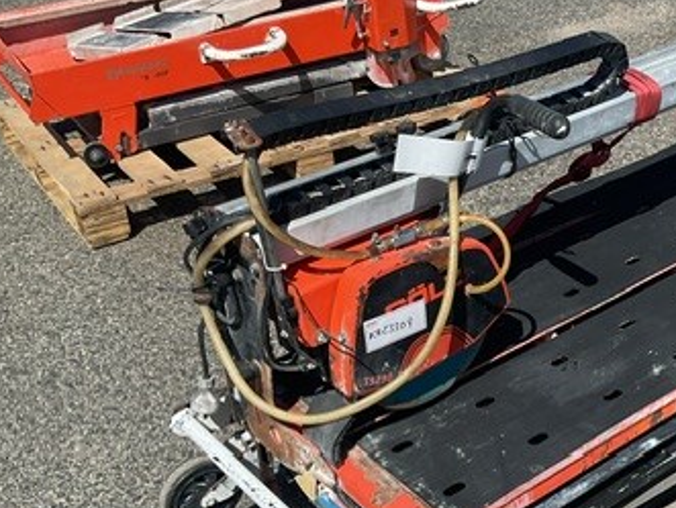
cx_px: 588
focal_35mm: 56
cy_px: 373
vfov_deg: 25.9
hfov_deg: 32.8
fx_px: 1095
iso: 16
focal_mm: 3
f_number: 1.8
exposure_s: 1/2058
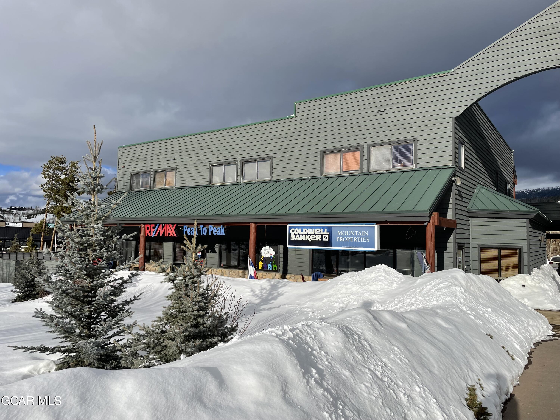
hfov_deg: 67.3
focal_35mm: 26
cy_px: 210
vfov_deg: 53.1
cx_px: 280
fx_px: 421
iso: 32
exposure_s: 1/7813
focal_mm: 4.2
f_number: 1.6
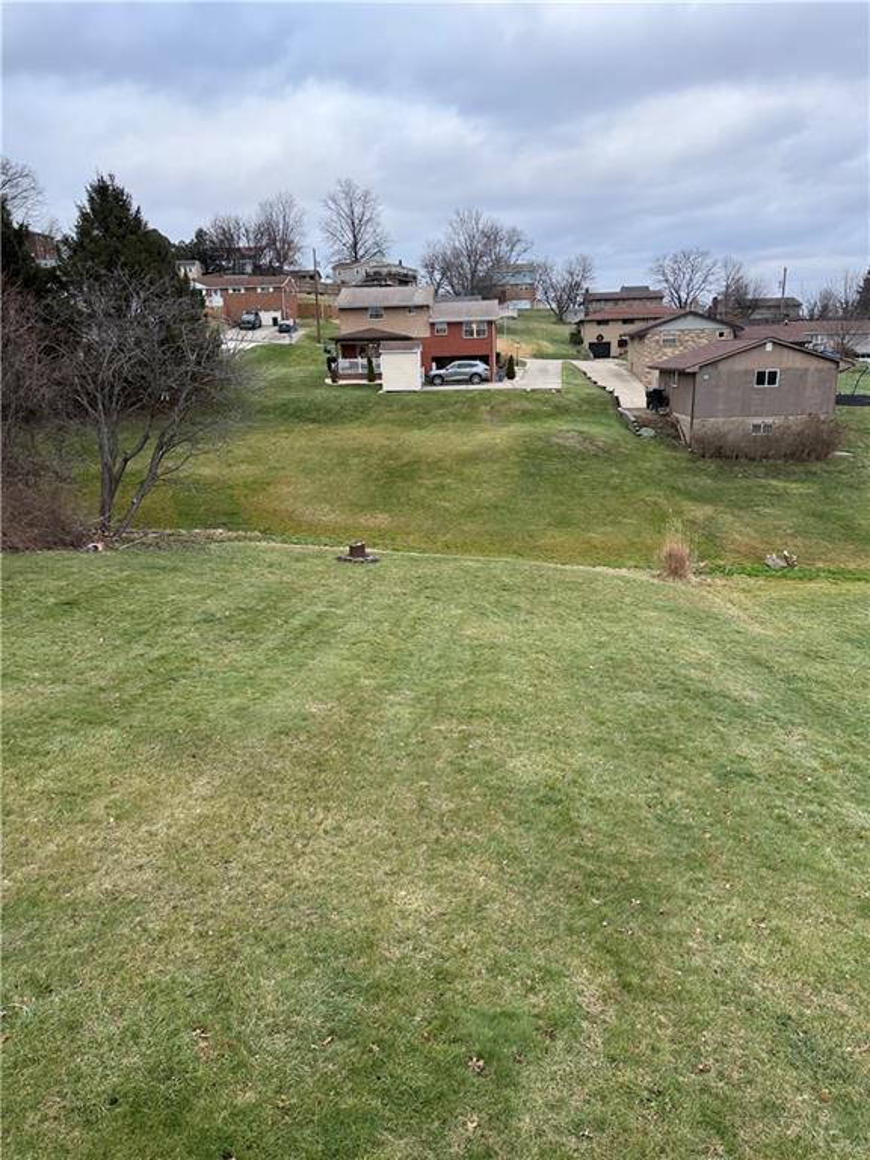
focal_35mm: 24
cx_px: 435
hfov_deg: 56.8
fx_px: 804
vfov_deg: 71.6
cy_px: 580
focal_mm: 6.76
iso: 125
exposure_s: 1/121
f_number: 1.78
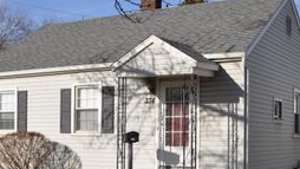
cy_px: 128
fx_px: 541
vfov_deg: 17.6
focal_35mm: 68
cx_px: 87
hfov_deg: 30.6
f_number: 10
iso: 200
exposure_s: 1/400
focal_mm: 22
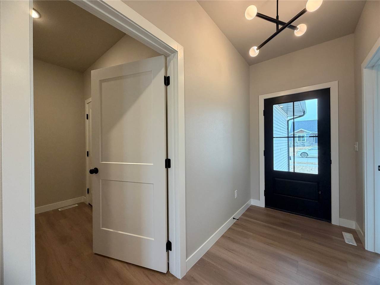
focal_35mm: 14
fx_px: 154
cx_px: 190
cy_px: 142
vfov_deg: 85.7
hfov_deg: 102.1
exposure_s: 1/60
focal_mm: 2.22
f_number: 2.2
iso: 160
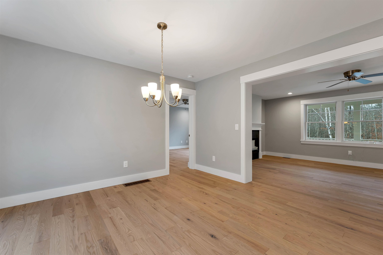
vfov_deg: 81.2
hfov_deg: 104.3
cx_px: 192
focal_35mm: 14
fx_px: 149
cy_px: 128
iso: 400
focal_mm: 14
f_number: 8
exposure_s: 1/20
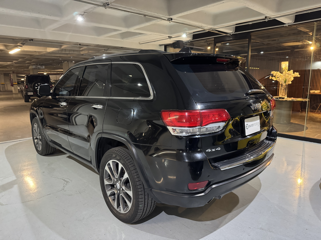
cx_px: 160
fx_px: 223
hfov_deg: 71.6
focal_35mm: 24
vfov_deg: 56.8
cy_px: 120
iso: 800
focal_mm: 6.76
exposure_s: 1/40
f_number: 1.78
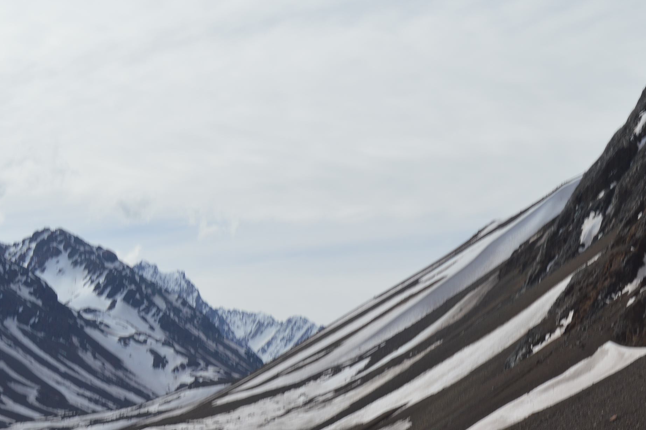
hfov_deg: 24.4
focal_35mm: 83
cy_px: 310
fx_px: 1488
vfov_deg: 16.4
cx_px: 420
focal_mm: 34
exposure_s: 1/250
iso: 100
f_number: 8
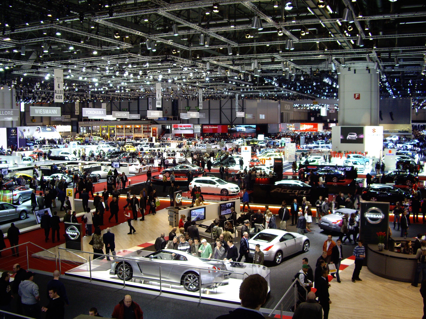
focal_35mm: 38
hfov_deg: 49.0
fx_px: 468
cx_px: 213
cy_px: 160
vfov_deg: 37.7
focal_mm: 7.9
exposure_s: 1/60
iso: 200
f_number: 2.8
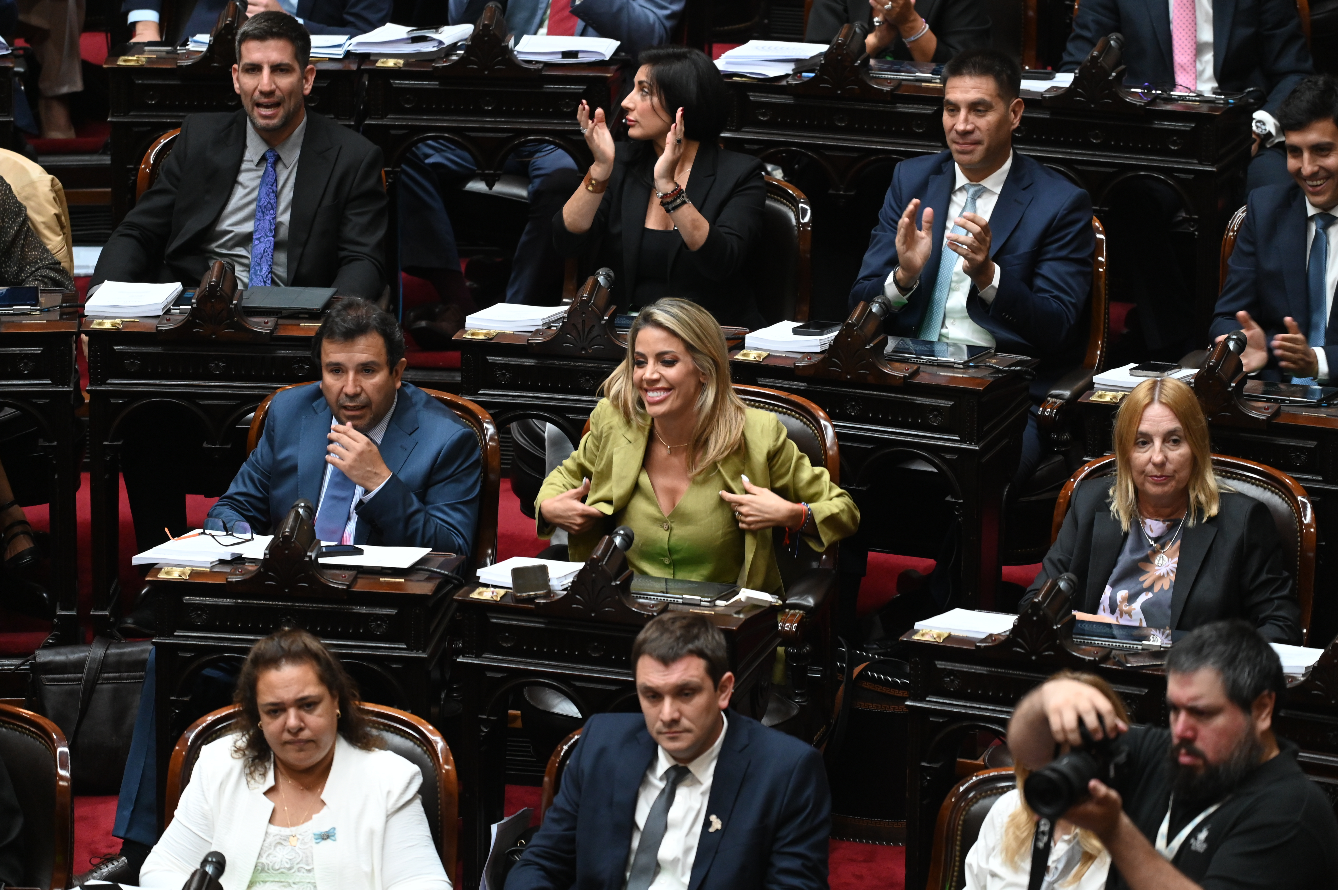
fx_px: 7428
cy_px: 445
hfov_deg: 10.3
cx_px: 669
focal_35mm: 200
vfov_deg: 6.9
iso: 3200
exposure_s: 1/200
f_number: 4
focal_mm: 200
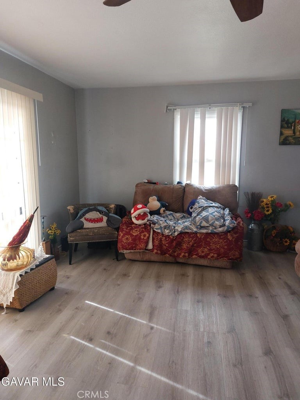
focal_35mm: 24
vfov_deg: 71.6
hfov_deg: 56.8
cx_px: 150
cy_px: 200
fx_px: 277
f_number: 1.8
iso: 160
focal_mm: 5.23
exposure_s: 1/120
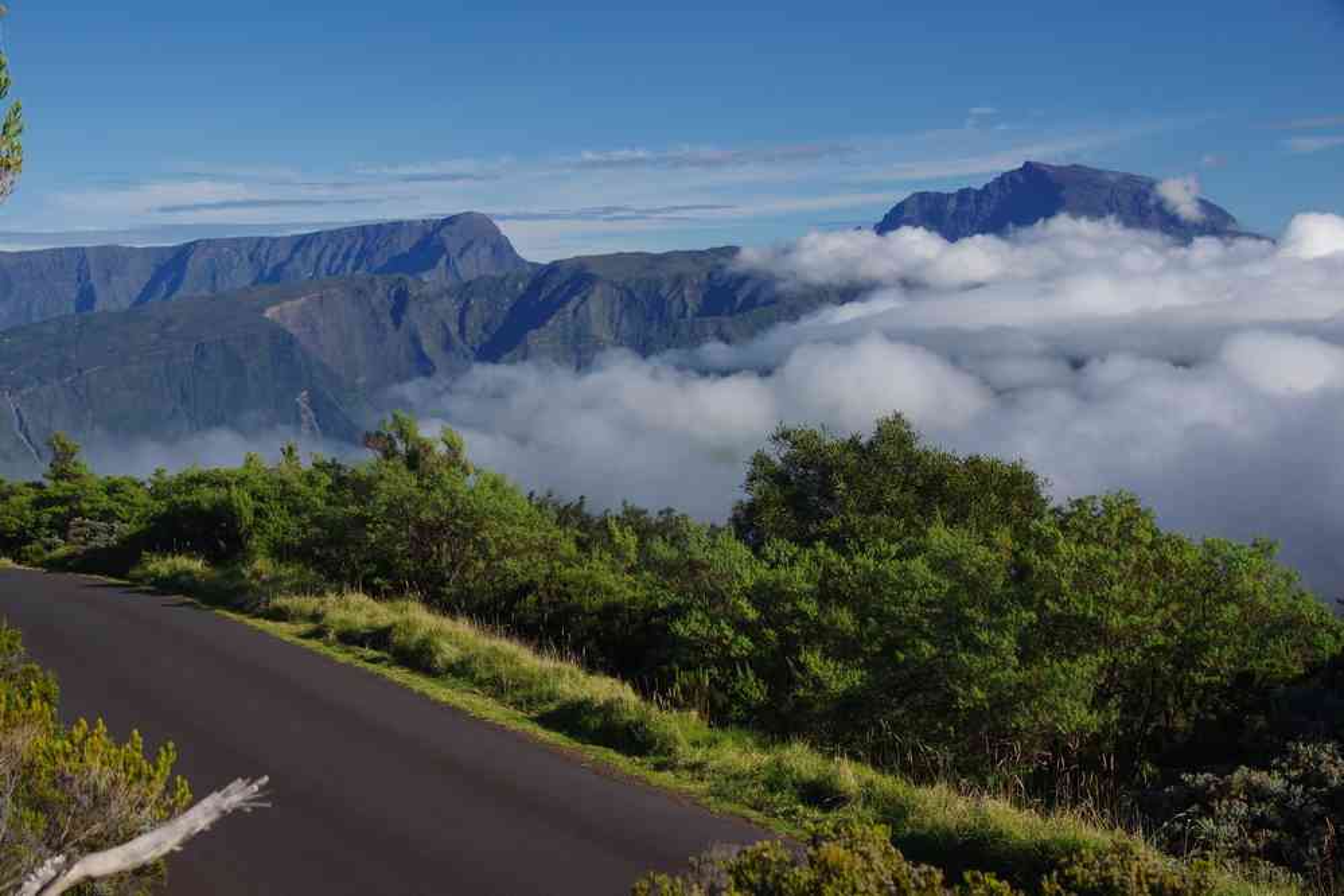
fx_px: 2389
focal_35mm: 64
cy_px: 448
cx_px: 672
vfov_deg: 21.2
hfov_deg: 31.4
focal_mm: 42.5
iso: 200
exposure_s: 1/100
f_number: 11
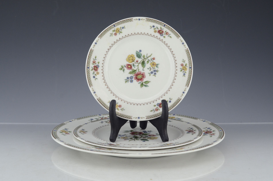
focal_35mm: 75
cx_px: 136
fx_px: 568
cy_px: 90
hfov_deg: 27.0
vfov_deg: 18.1
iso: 800
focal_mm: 50
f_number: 5.6
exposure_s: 1/125
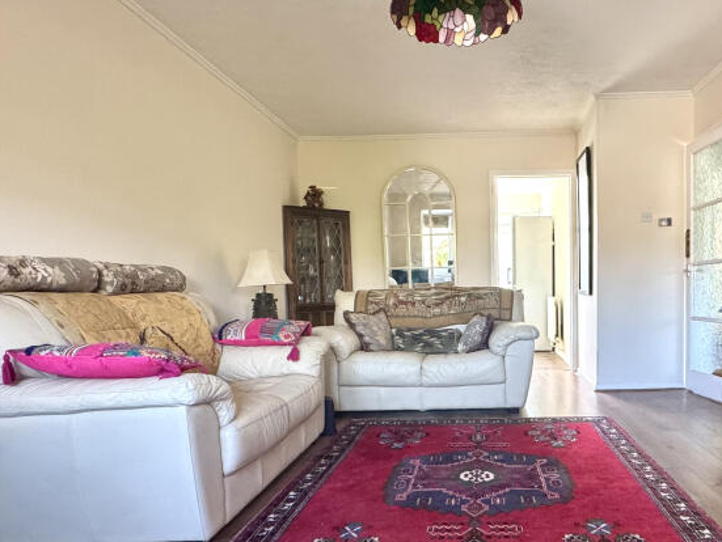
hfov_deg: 65.6
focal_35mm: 26
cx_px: 478
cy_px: 333
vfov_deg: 52.6
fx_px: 543
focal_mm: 2.22
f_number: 2.2
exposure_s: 1/89
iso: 320
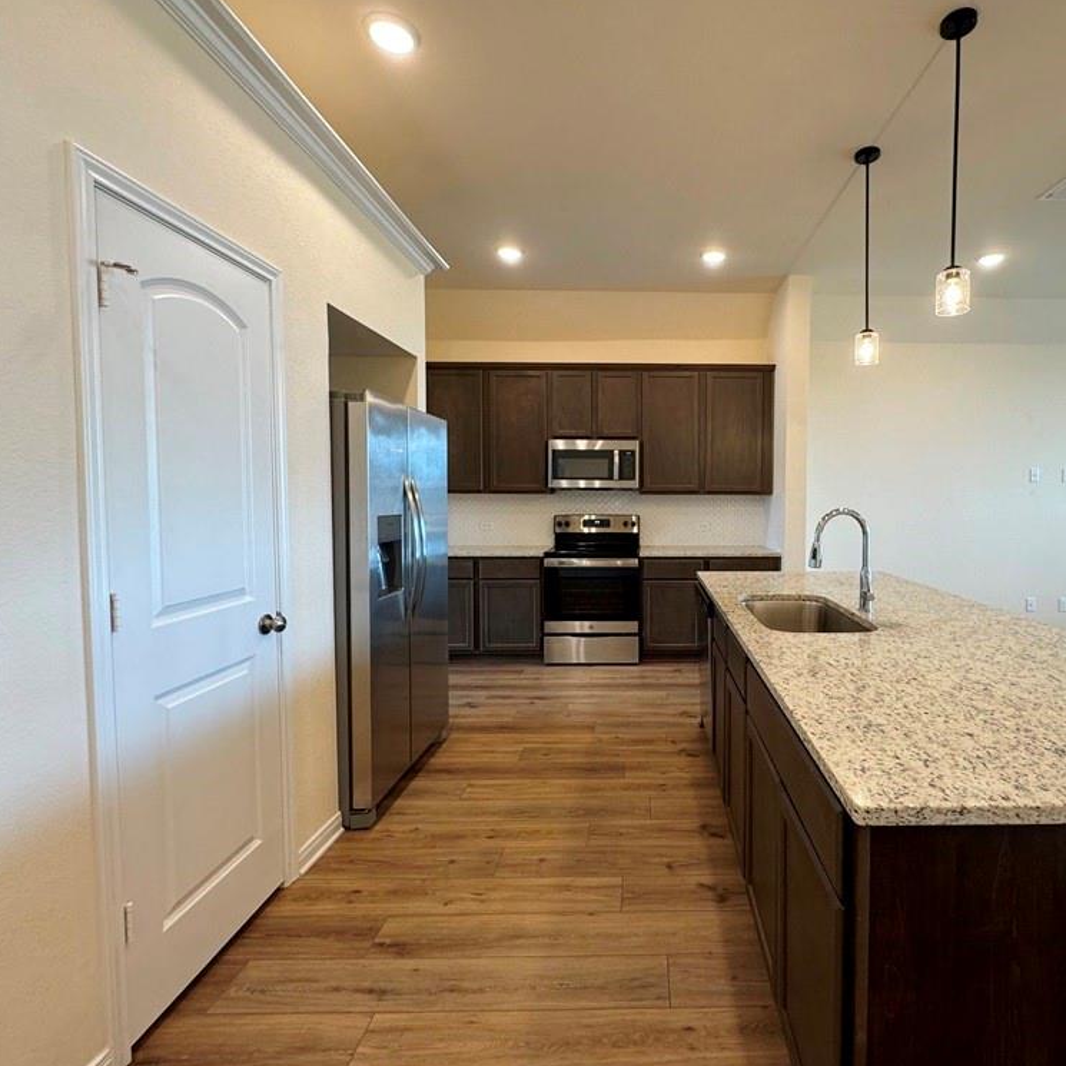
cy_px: 521
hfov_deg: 82.7
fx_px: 592
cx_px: 654
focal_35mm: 17
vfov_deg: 84.0
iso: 200
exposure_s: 1/60
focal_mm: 2.22
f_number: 2.2
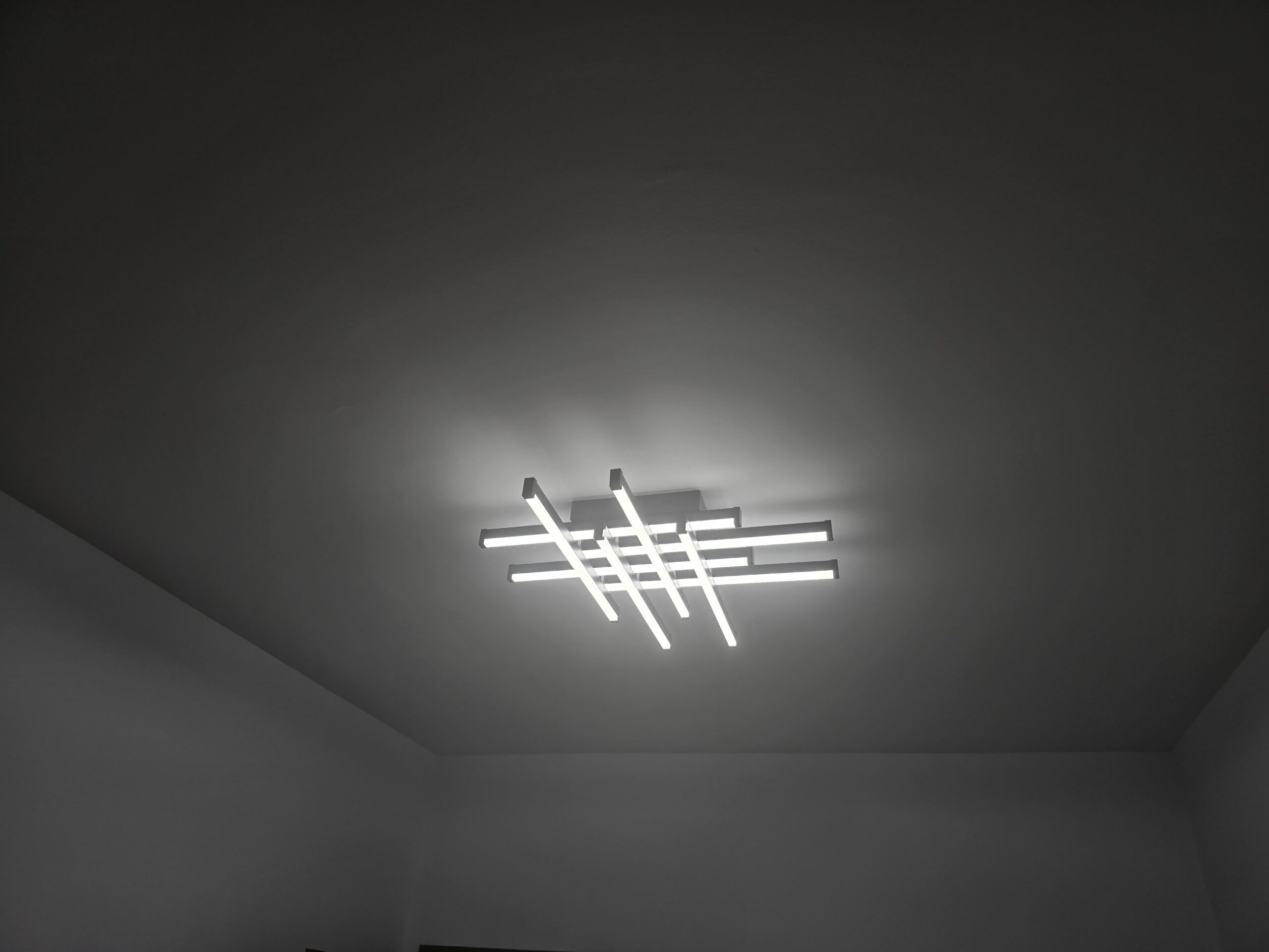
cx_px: 634
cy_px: 476
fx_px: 843
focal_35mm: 23
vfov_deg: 58.9
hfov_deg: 73.9
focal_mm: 6.3
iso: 12
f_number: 1.7
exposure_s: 1/164
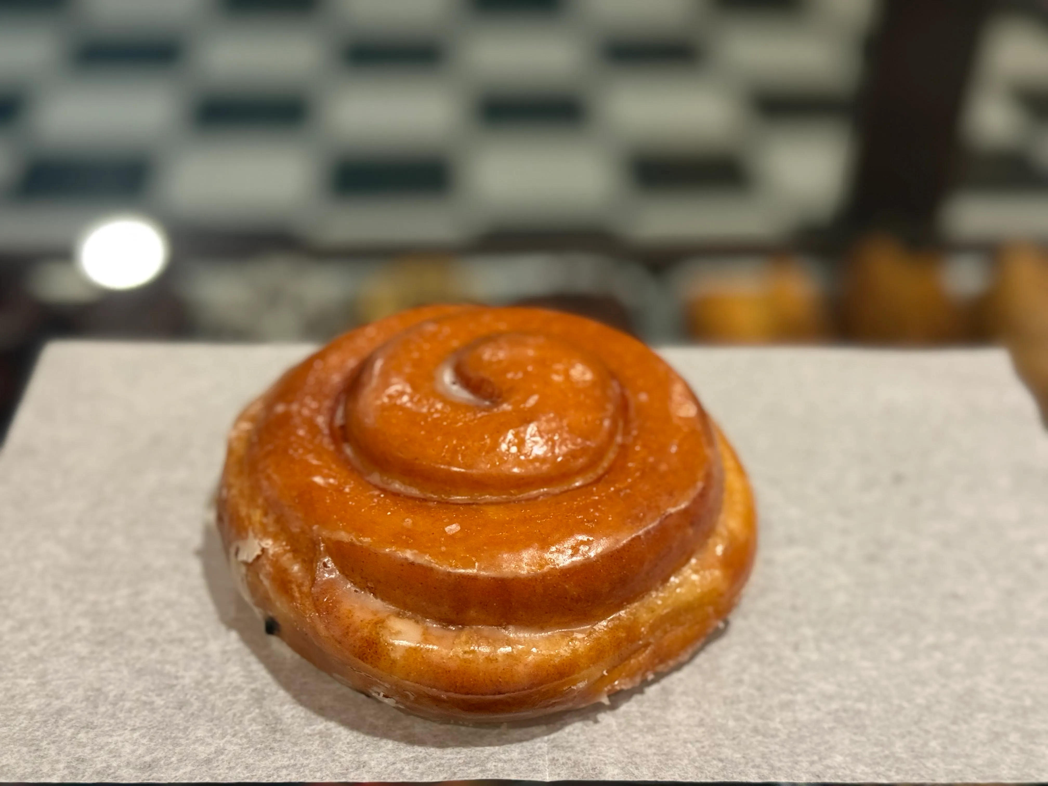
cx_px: 524
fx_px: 1453
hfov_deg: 39.7
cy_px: 393
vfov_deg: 30.3
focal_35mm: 48
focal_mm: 6.76
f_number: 1.78
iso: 250
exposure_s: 1/60
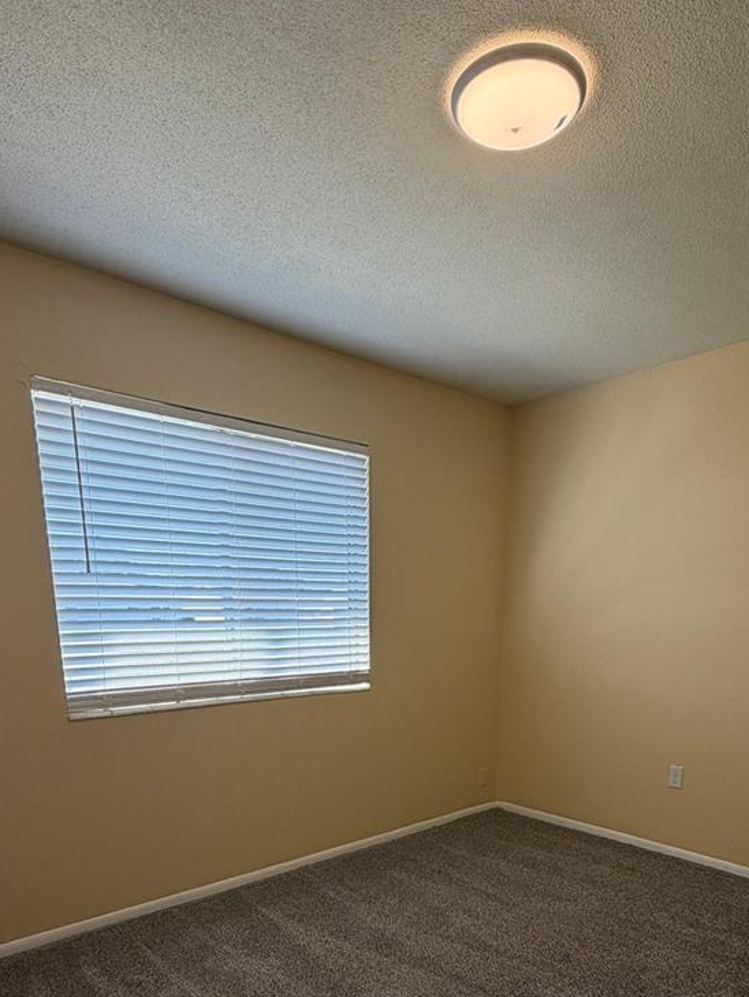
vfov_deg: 68.5
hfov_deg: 58.8
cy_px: 762
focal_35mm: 23
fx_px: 663
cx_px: 403
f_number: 2.2
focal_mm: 2.22
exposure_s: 1/120
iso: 50
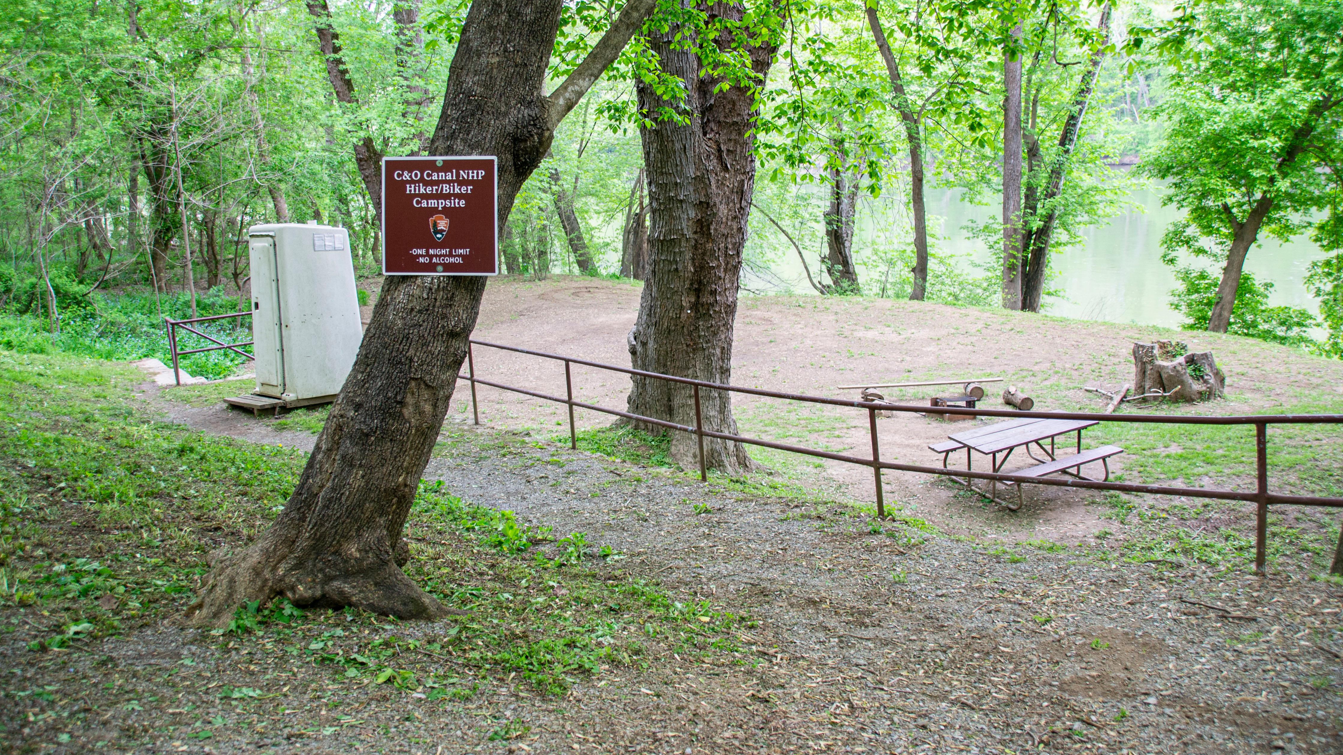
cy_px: 316
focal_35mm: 29
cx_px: 671
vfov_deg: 40.1
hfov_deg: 66.1
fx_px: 1033
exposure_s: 1/125
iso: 200
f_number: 3.5
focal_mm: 18
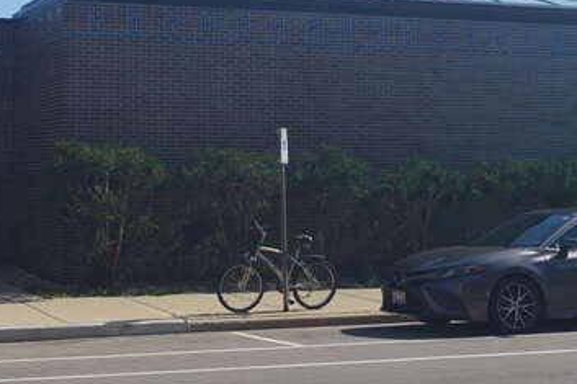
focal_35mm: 78
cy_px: 87
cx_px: 172
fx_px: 1252
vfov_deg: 17.3
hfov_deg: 25.8
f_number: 11
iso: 100
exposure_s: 1/160
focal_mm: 23
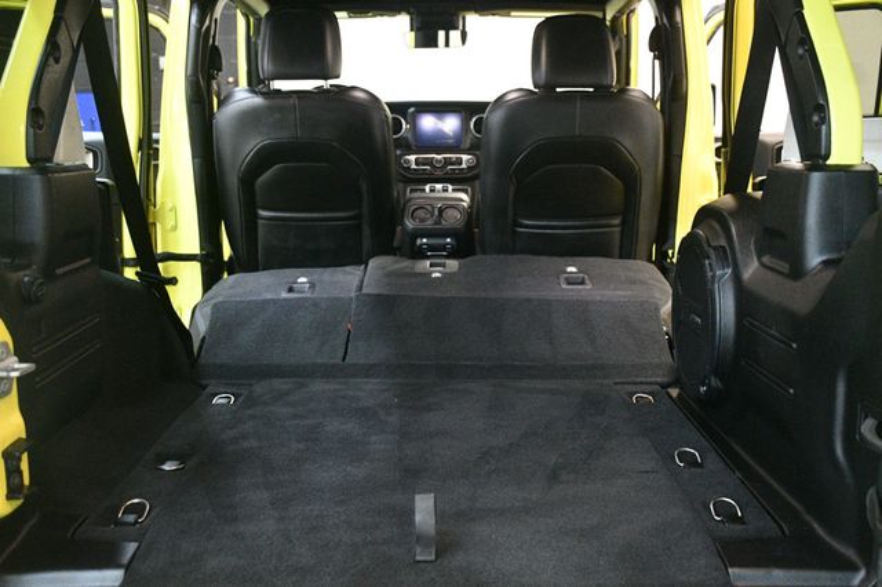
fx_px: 955
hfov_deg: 49.6
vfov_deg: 34.2
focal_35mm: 39
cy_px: 294
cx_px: 441
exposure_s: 1/60
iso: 6400
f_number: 3.8
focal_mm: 26
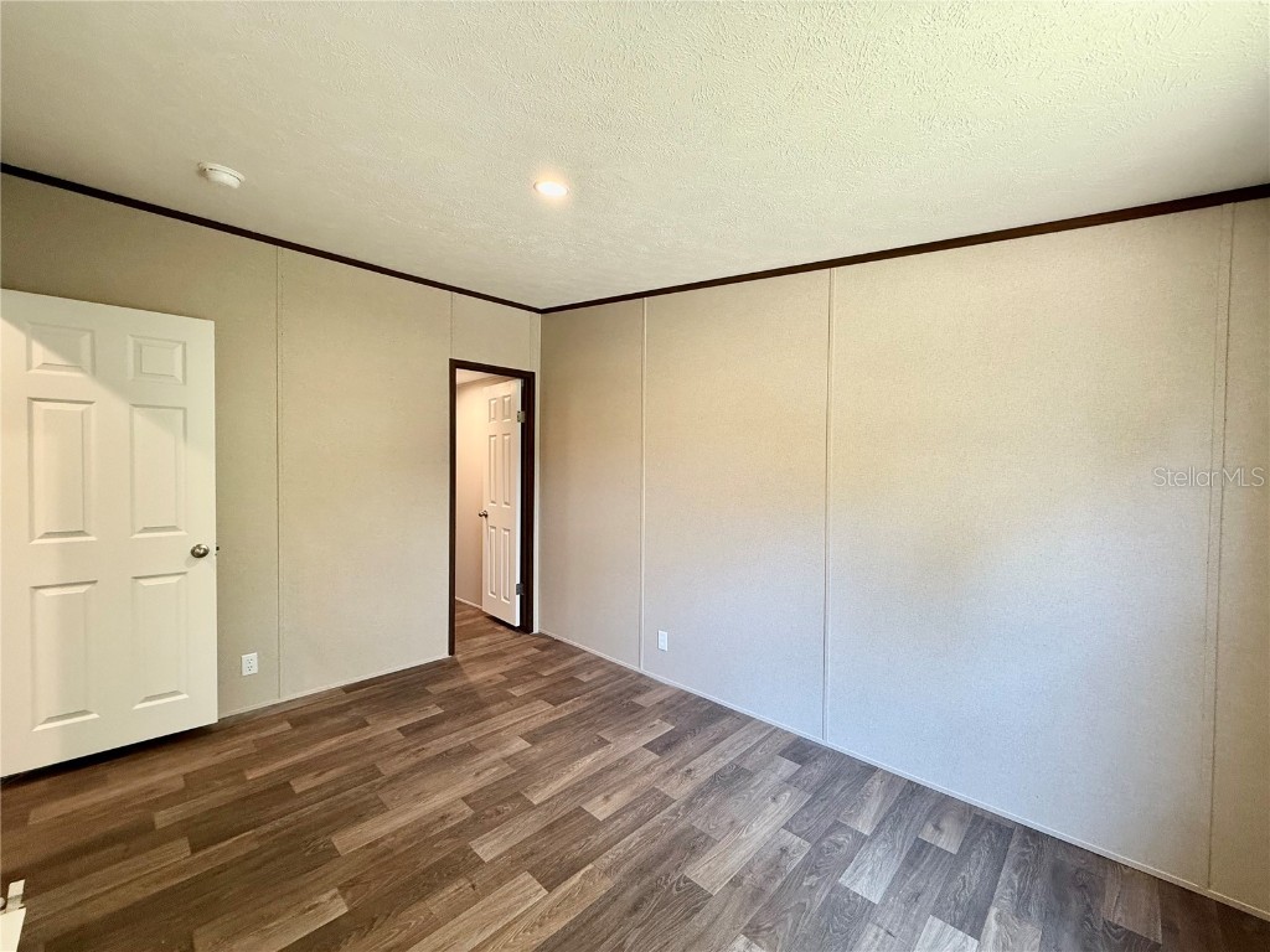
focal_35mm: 14
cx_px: 635
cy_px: 476
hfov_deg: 102.1
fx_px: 514
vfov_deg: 85.7
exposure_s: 1/60
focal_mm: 2.22
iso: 200
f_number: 2.2
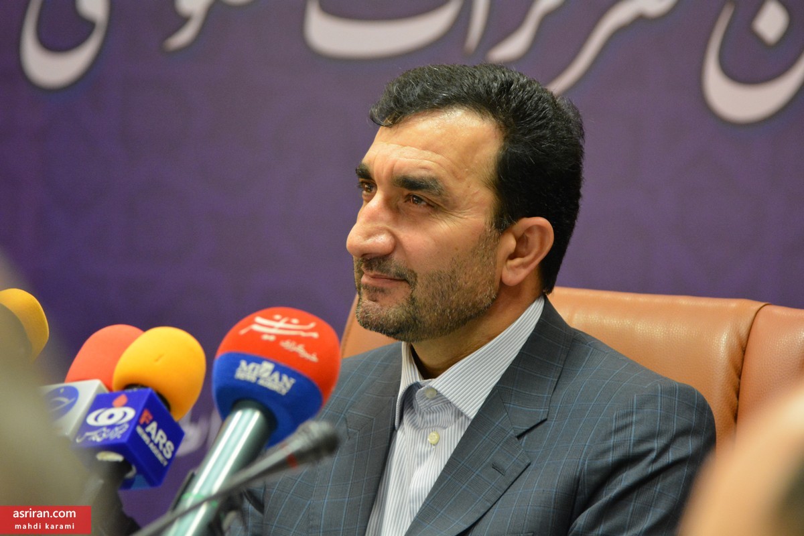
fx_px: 4020
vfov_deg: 7.6
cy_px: 268
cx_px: 402
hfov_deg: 11.4
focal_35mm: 180
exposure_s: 1/125
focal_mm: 120
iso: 3200
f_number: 4
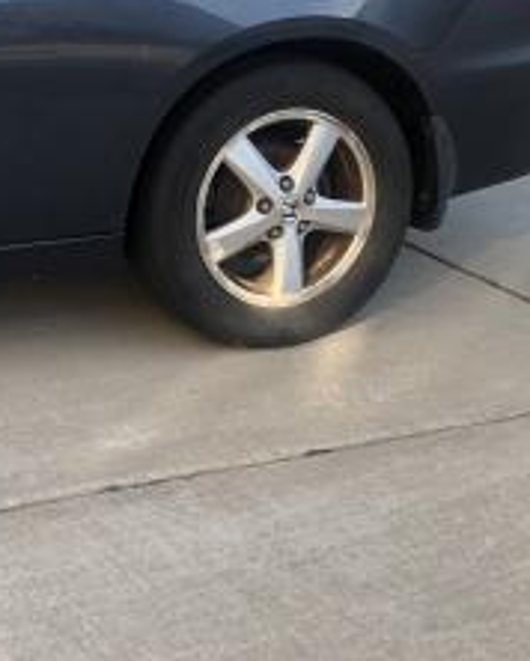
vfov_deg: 29.9
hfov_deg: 23.6
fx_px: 1214
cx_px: -3
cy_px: 155
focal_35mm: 62
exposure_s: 1/306
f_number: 1.8
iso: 20
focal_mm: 4
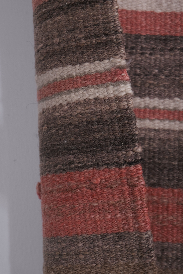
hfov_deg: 13.6
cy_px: 137
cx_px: 92
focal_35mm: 101
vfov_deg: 20.2
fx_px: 770
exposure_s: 1/160
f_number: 13
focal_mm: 67.5
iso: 160
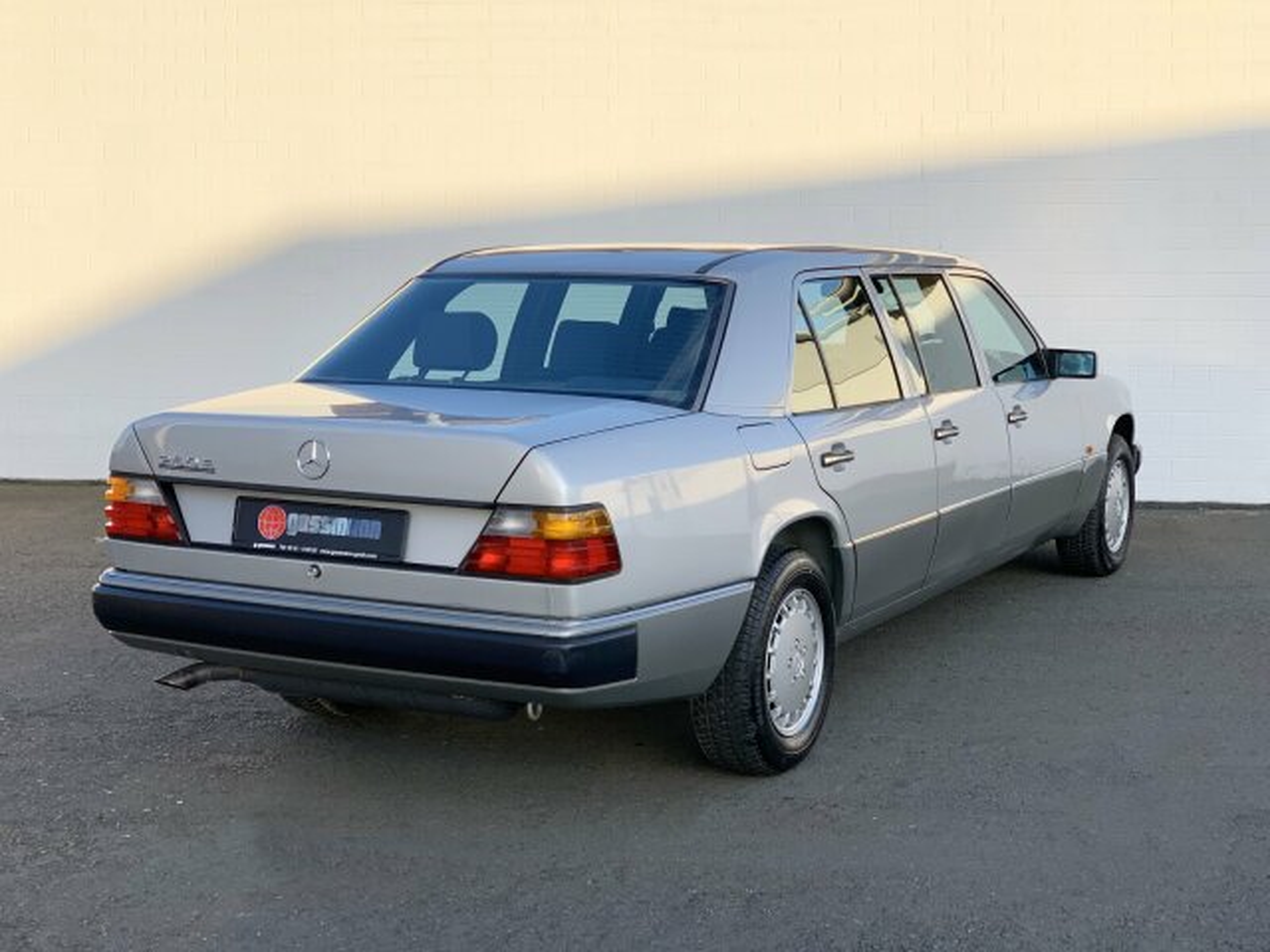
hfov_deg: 36.8
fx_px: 1908
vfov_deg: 28.0
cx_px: 635
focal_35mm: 52
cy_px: 476
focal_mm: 6
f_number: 2.4
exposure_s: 1/410
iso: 16
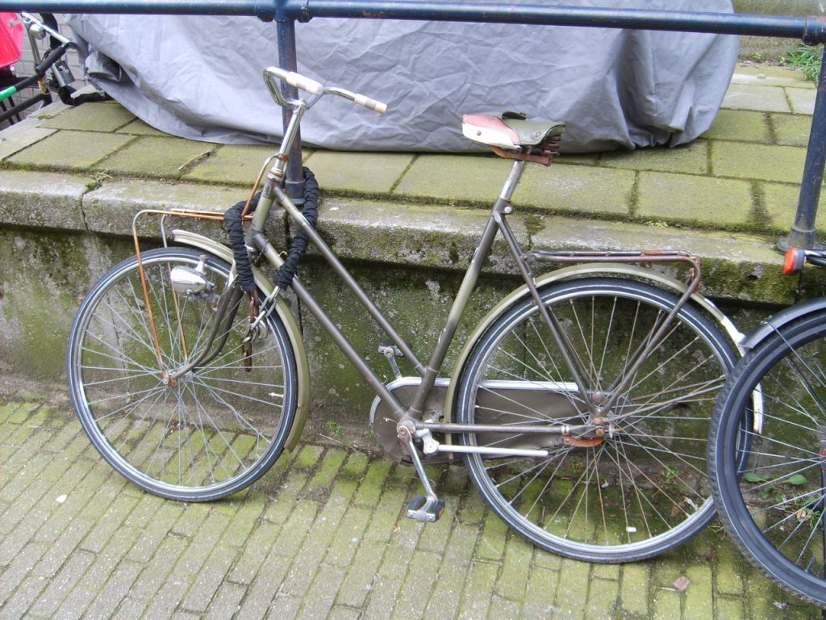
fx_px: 835
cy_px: 310
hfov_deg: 52.6
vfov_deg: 40.7
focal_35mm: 35
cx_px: 413
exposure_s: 1/60
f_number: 2.8
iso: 50
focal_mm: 5.8
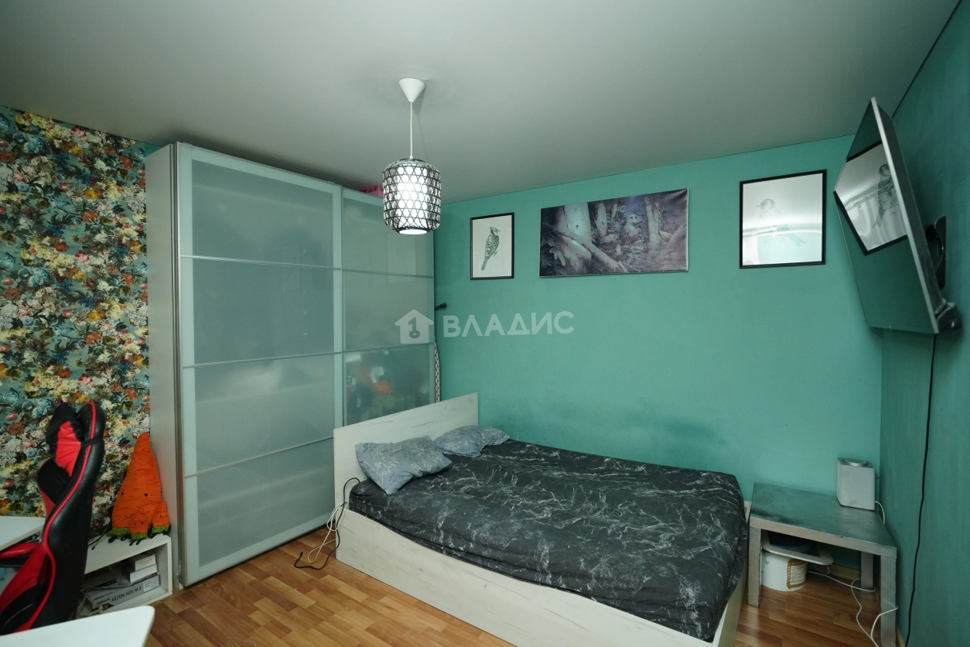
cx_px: 485
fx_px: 431
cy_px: 324
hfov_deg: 96.7
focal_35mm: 16
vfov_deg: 73.7
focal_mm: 16
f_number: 2.8
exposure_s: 1/160
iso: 1600
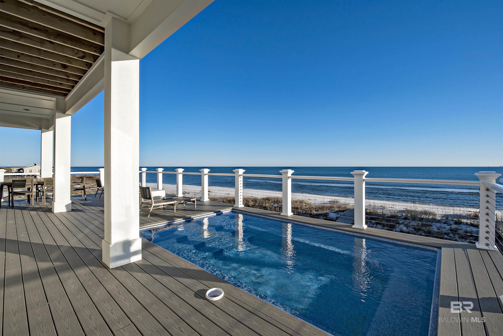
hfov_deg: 100.4
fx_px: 210
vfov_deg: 77.4
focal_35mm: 15
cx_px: 252
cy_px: 168
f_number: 20
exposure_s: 1/125
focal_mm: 15
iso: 250
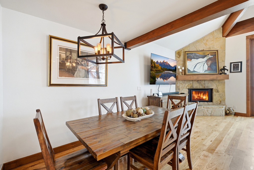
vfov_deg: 74.5
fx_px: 112
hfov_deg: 97.4
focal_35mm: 16
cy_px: 85
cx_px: 127
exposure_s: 1/1250
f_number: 5
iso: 1250
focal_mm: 15.8
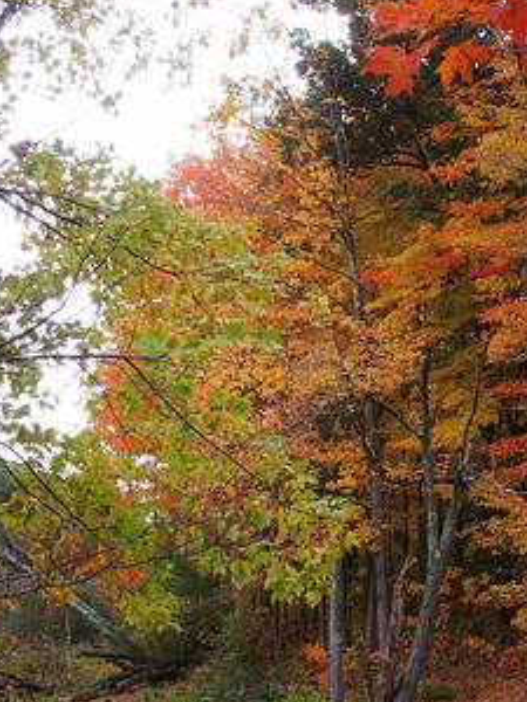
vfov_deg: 25.8
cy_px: 498
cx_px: 342
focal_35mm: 75
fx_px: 1522
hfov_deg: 19.6
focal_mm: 10.8
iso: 100
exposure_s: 1/250
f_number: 3.5
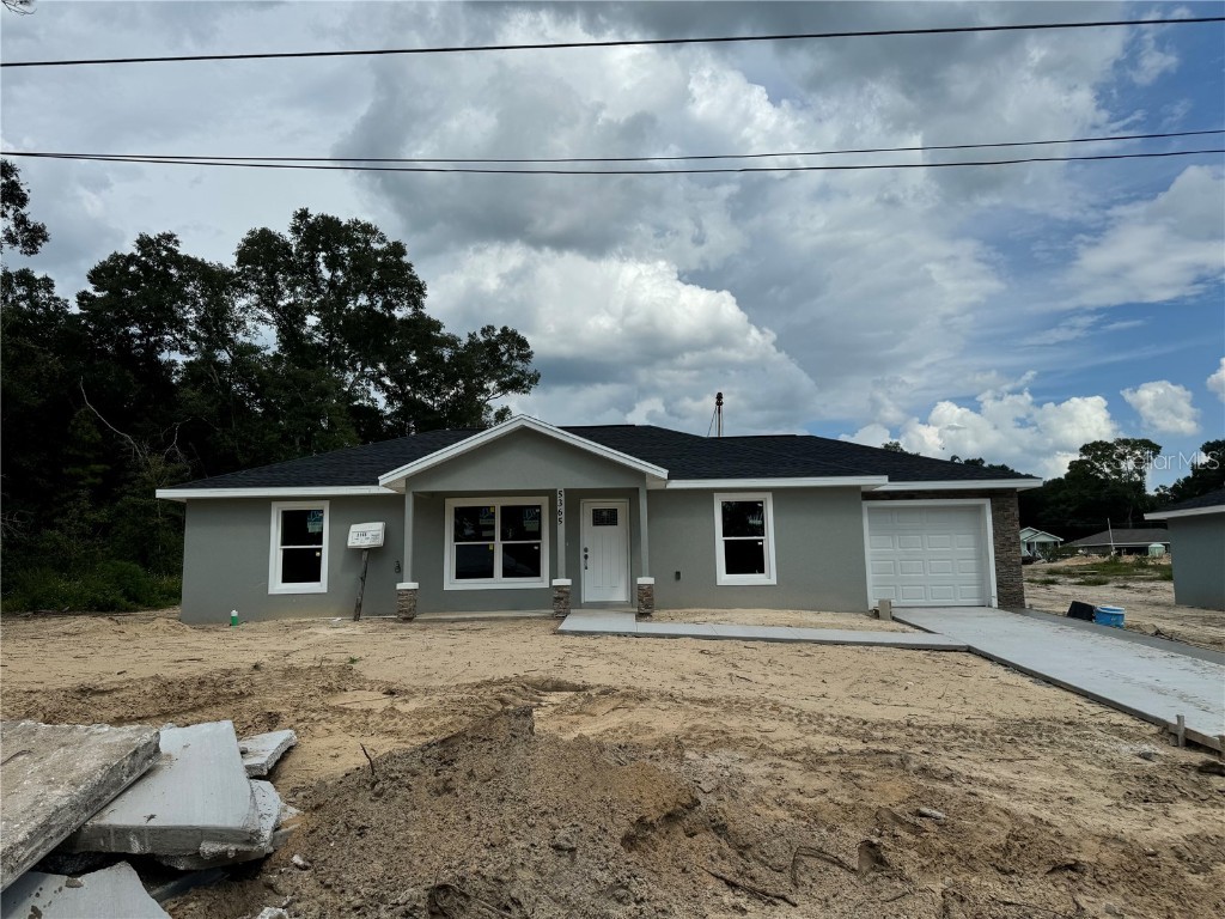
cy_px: 460
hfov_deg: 71.6
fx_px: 849
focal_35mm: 24
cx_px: 612
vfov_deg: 56.8
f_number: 1.78
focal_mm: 6.76
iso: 80
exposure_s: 1/10417
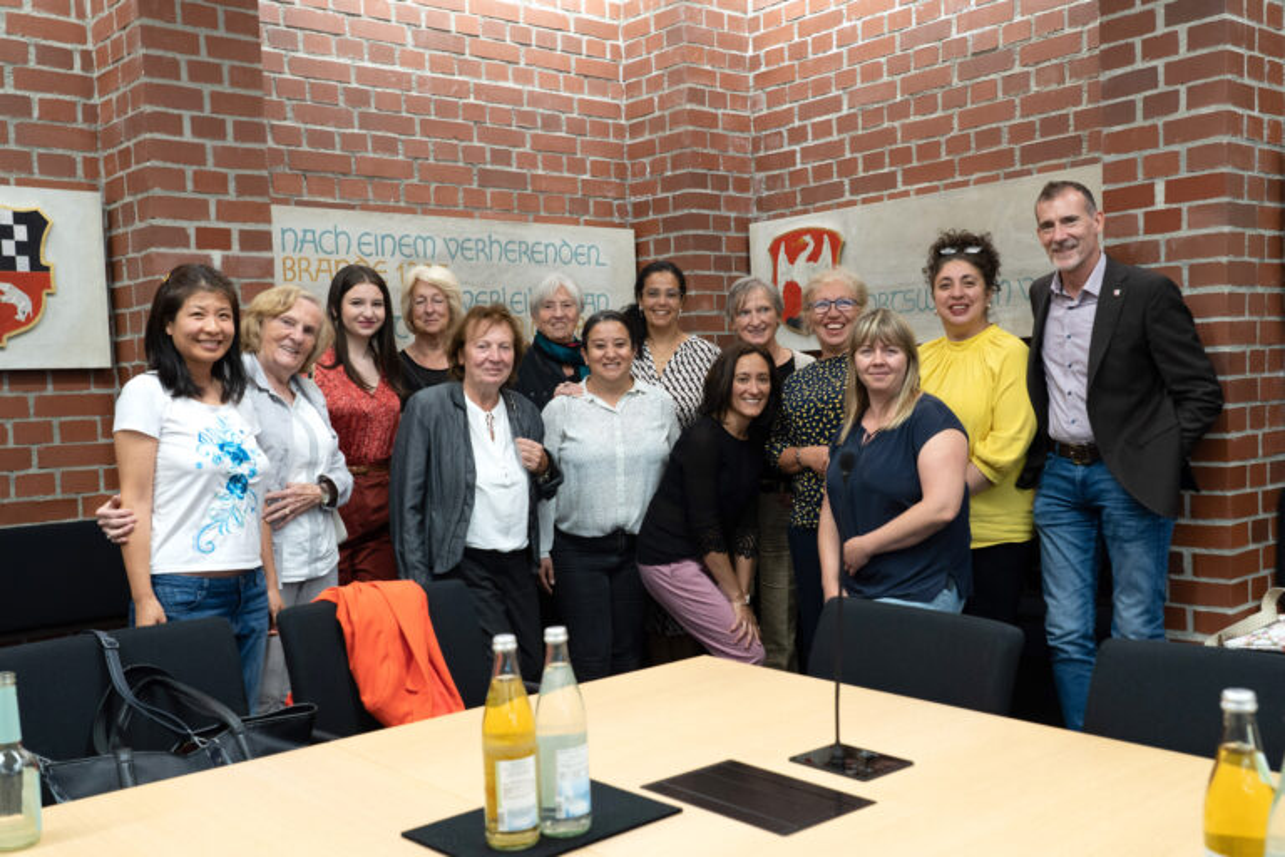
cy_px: 428
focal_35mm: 34
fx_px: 1214
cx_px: 642
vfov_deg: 38.9
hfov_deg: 55.8
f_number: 8
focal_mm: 34
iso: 2000
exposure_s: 1/40
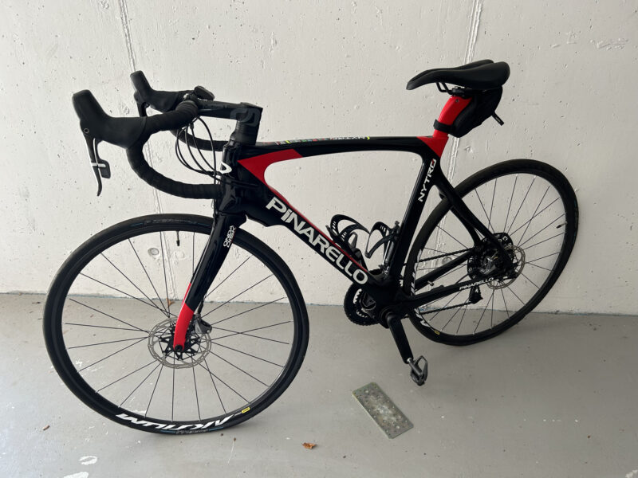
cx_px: 319
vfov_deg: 53.1
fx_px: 479
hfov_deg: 67.3
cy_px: 239
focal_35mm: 26
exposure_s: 1/121
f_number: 1.5
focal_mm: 5.7
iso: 64
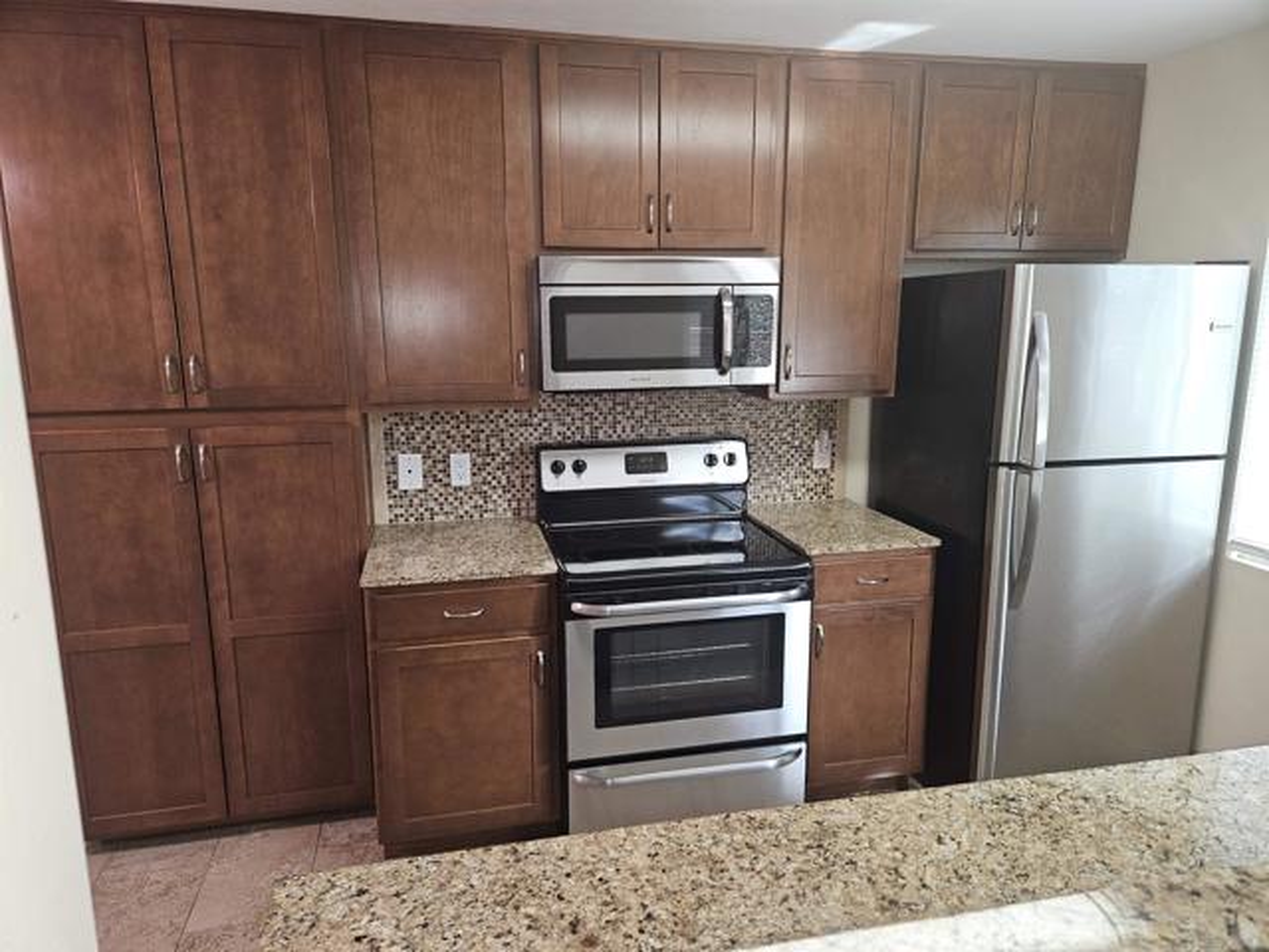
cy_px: 476
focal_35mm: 23
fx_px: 843
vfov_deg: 58.9
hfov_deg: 73.9
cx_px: 634
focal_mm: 5.4
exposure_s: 1/30
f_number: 1.8
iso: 100
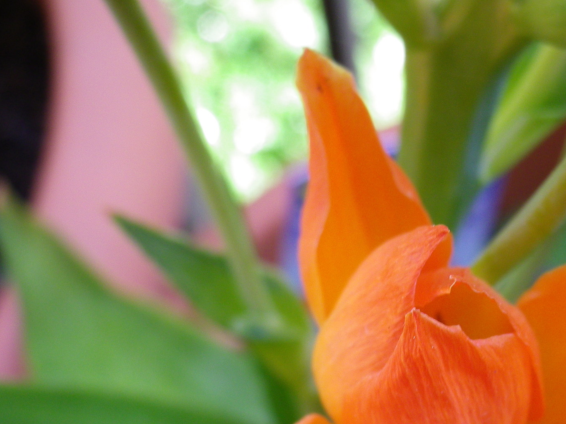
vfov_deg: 20.2
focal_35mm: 72
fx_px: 1177
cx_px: 440
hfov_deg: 26.6
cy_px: 338
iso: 80
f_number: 3.9
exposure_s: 1/50
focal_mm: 7.3
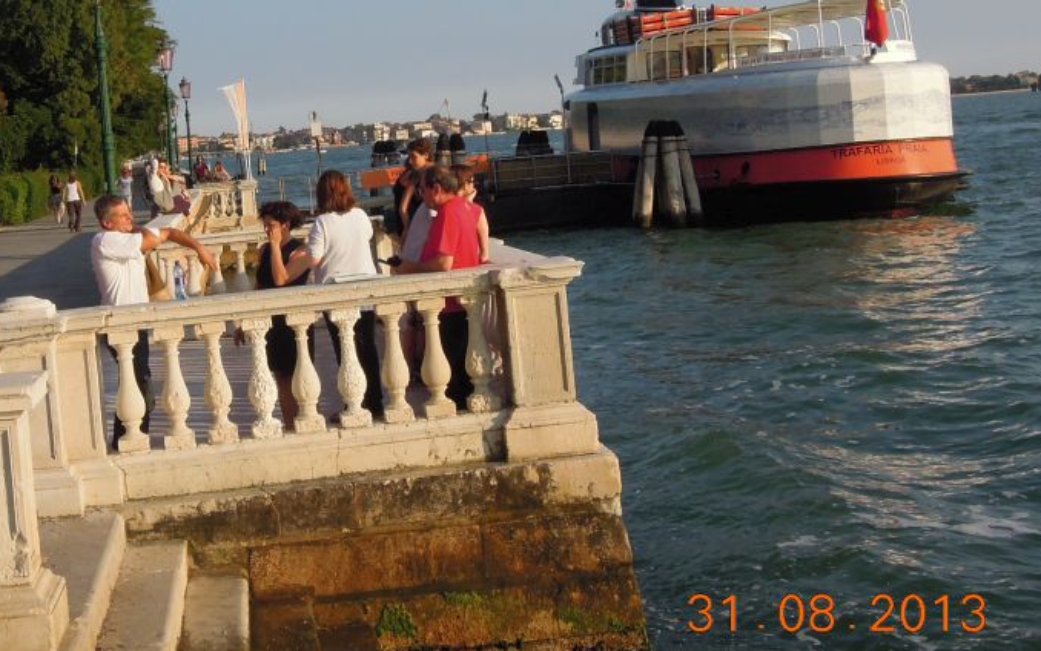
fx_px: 1816
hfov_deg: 31.5
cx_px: 278
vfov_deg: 20.1
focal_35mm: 64
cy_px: 147
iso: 160
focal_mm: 7.2
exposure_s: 1/1250
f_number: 4.1
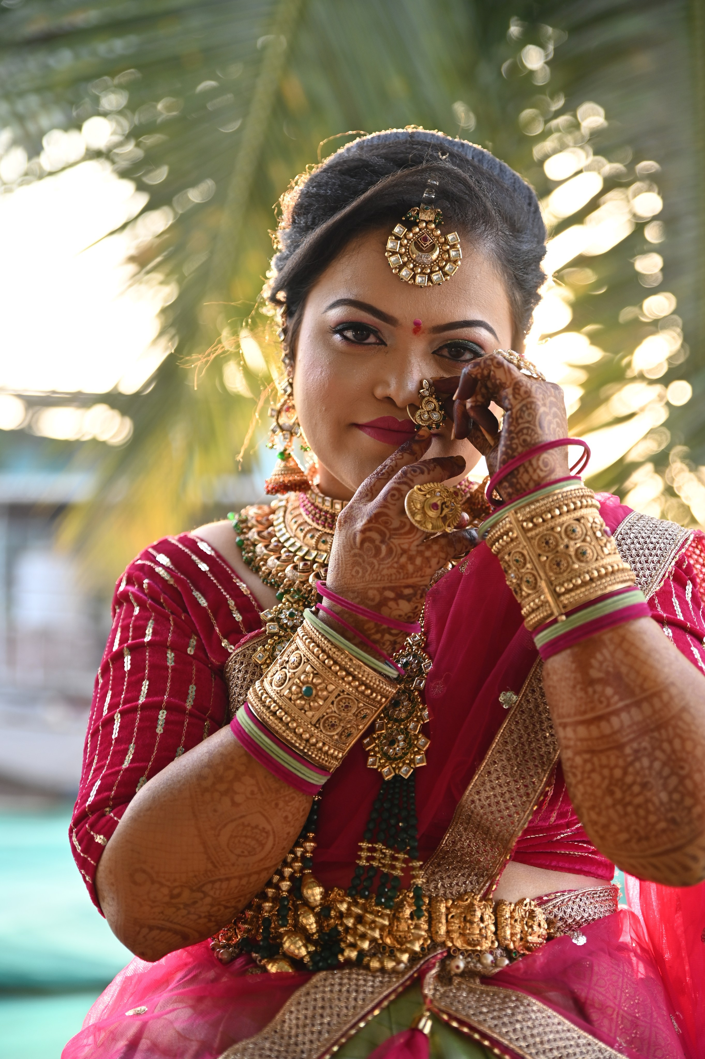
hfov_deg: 20.6
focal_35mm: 66
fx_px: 1941
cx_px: 352
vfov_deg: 30.5
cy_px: 530
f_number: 2.8
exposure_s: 1/160
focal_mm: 66
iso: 250
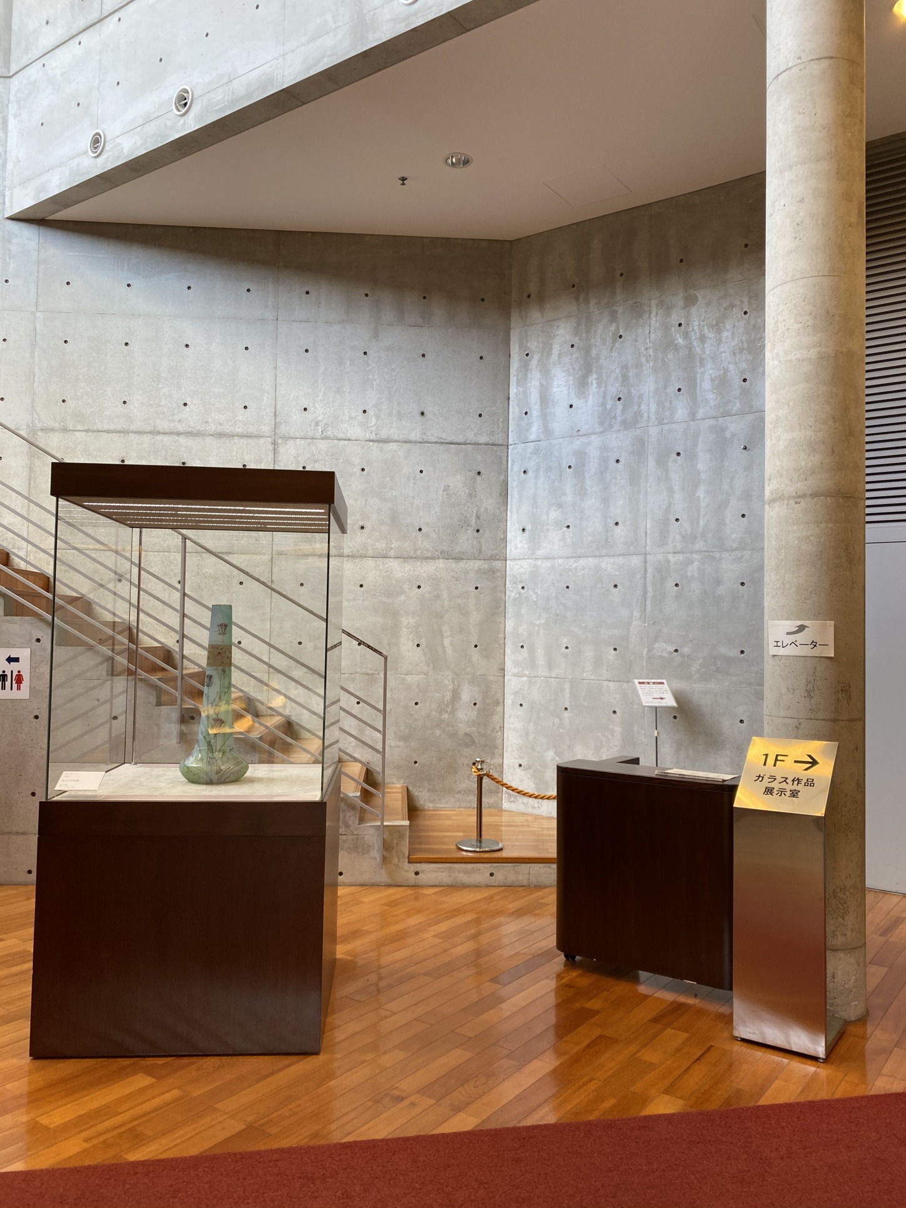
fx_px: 907
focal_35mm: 26
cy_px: 604
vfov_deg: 67.3
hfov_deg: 53.1
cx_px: 453
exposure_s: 1/60
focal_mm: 4.25
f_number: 1.8
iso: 64
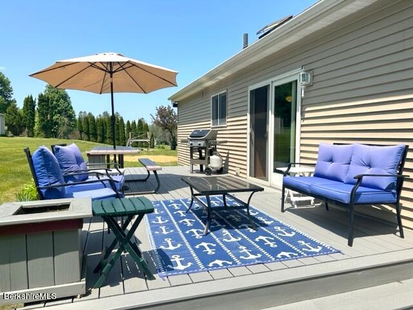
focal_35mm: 24
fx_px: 286
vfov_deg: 56.8
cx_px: 206
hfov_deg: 71.6
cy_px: 155
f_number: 1.78
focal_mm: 6.86
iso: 80
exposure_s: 1/3861
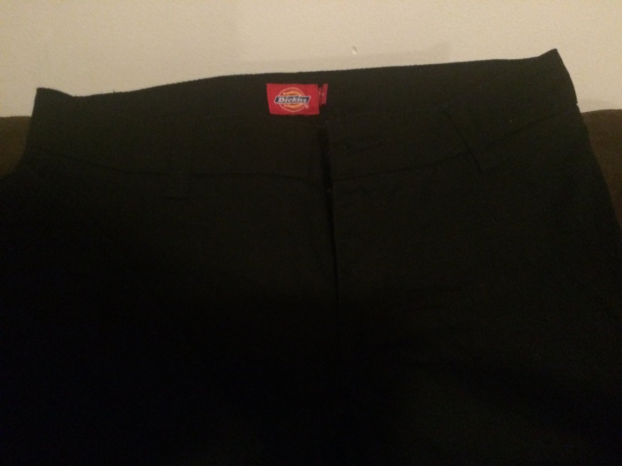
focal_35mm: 29
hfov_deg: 61.7
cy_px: 233
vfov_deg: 48.2
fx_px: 521
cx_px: 311
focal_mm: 4.15
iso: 800
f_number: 2.2
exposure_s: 1/17
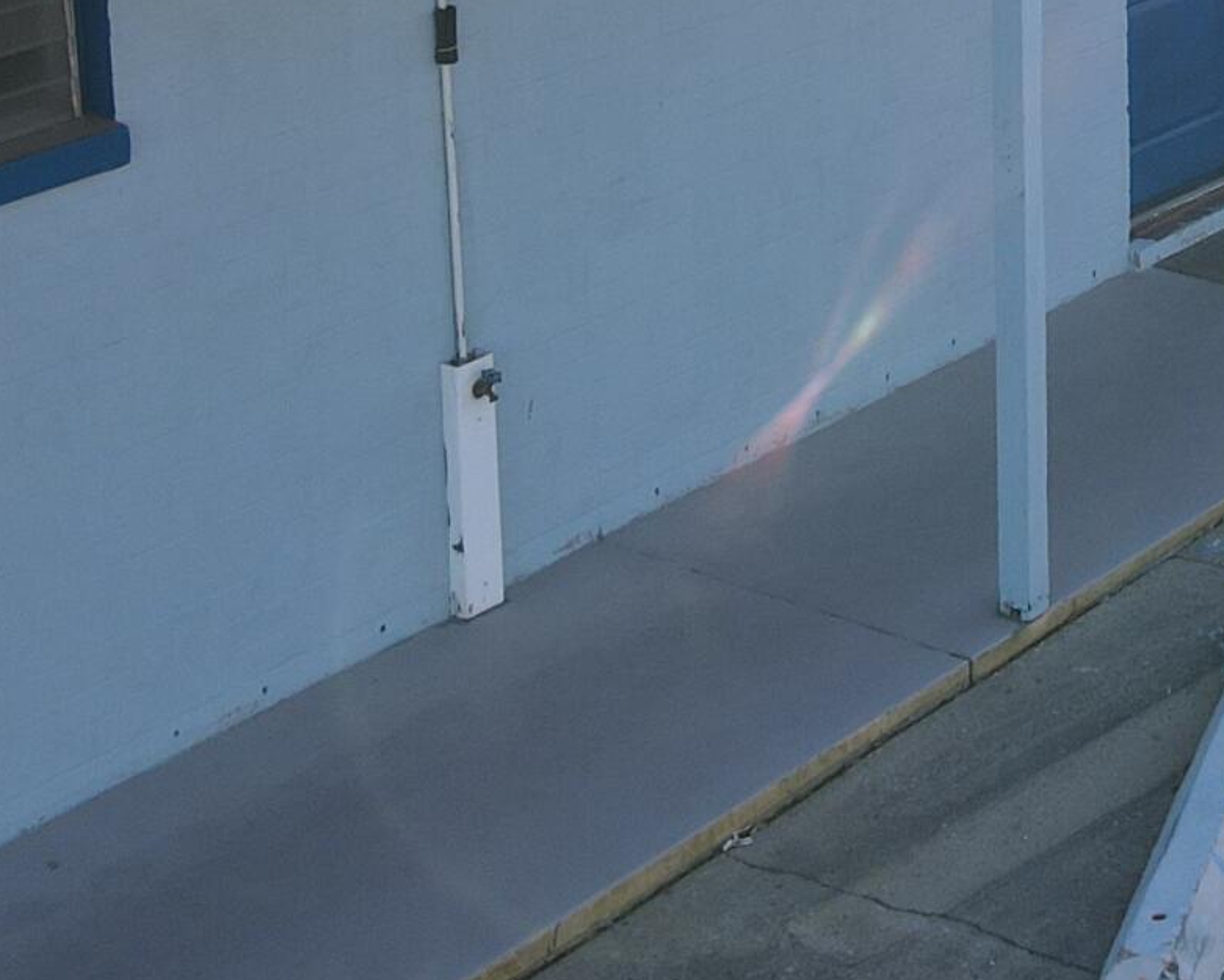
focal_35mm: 90
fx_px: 3261
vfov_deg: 16.2
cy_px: -282
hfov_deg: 20.4
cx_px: 1315
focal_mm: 4.5
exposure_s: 1/250
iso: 100
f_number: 2.8
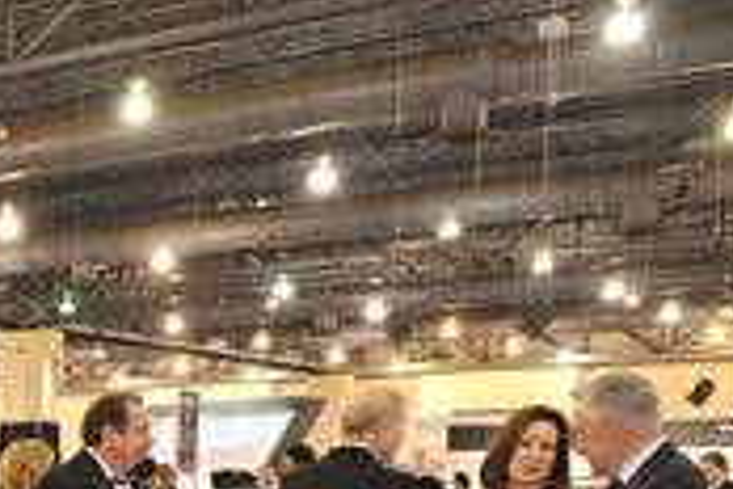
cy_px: 763
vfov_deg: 16.2
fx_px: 1547
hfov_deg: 23.3
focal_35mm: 76
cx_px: -240
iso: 1250
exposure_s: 1/80
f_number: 4.5
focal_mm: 24
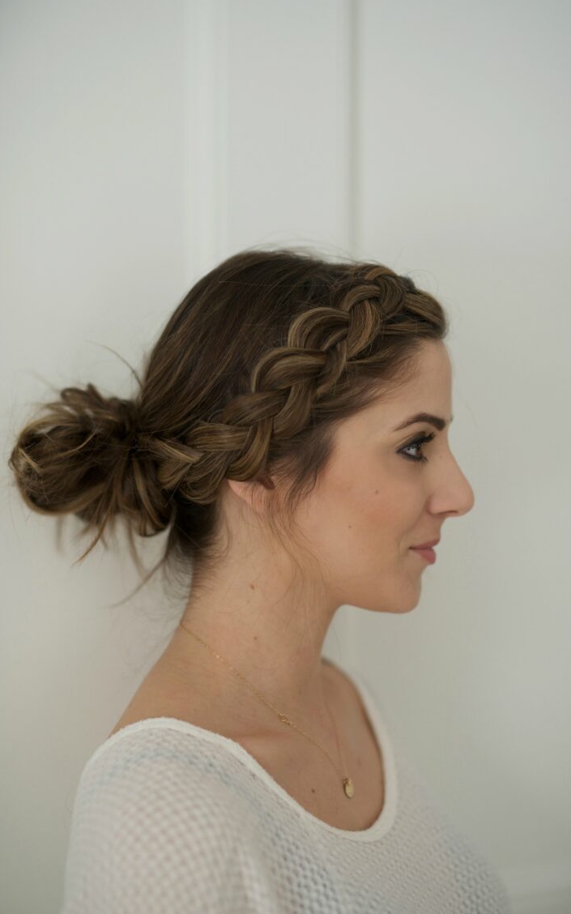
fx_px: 1295
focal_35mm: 52
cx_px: 304
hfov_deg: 24.9
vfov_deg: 38.9
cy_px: 449
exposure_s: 1/100
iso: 640
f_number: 2
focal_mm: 50
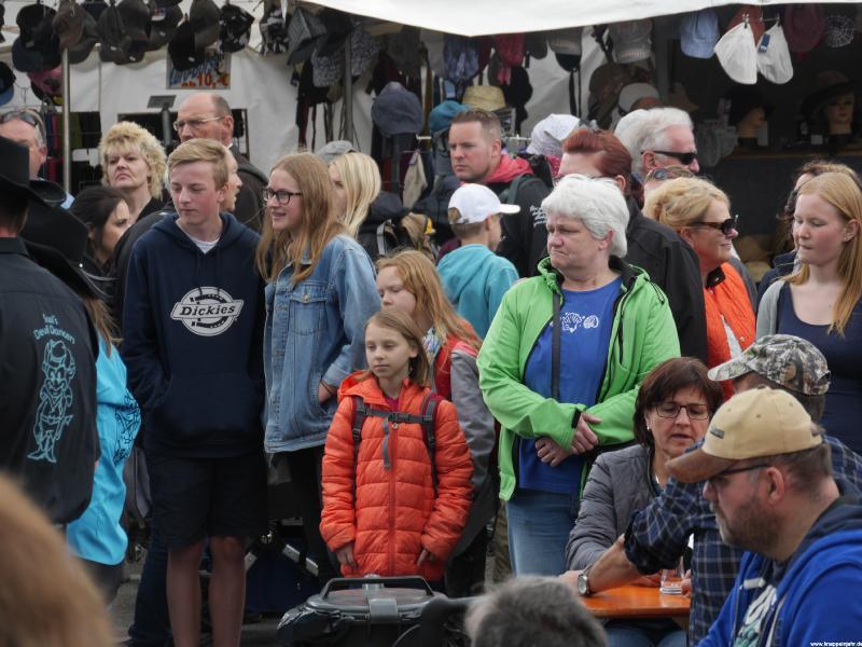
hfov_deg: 12.7
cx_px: 431
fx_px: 3885
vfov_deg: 9.5
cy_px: 324
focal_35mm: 156
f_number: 5.8
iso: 250
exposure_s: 1/160
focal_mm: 78
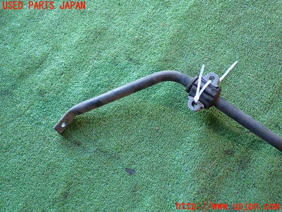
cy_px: 106
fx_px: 440
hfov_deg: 35.5
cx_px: 141
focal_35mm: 54
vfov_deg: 27.0
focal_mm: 9.65
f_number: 3.3
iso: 400
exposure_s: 1/50
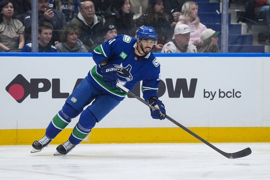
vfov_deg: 6.9
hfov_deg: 10.3
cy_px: 90
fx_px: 1500
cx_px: 135
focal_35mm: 200
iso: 2500
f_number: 2.8
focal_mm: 200
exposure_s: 1/2500
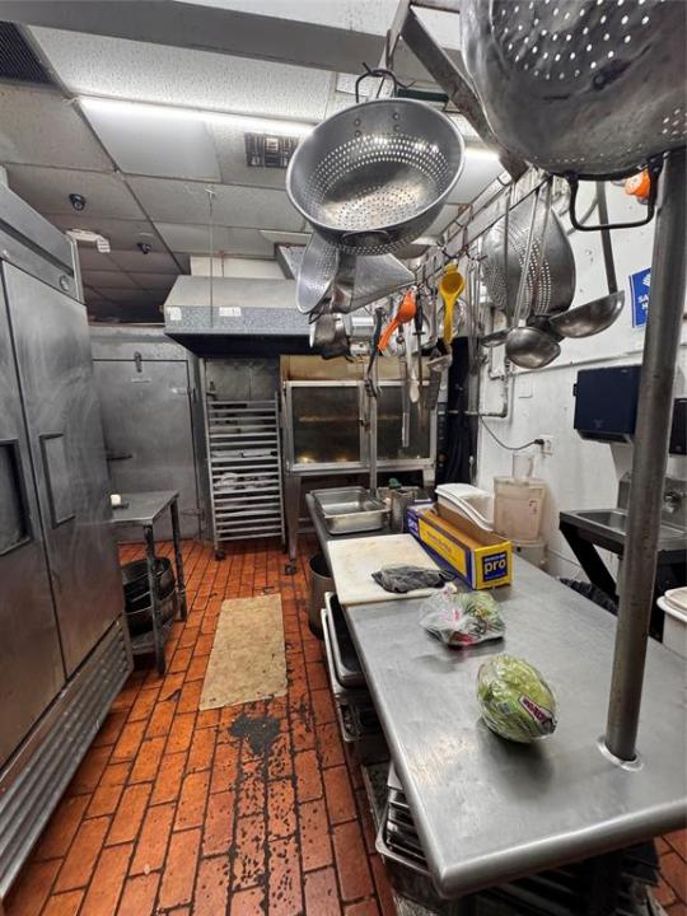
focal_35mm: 14
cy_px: 458
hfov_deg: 85.7
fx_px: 370
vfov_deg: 102.1
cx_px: 344
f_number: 2.2
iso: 320
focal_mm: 2.22
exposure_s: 1/120
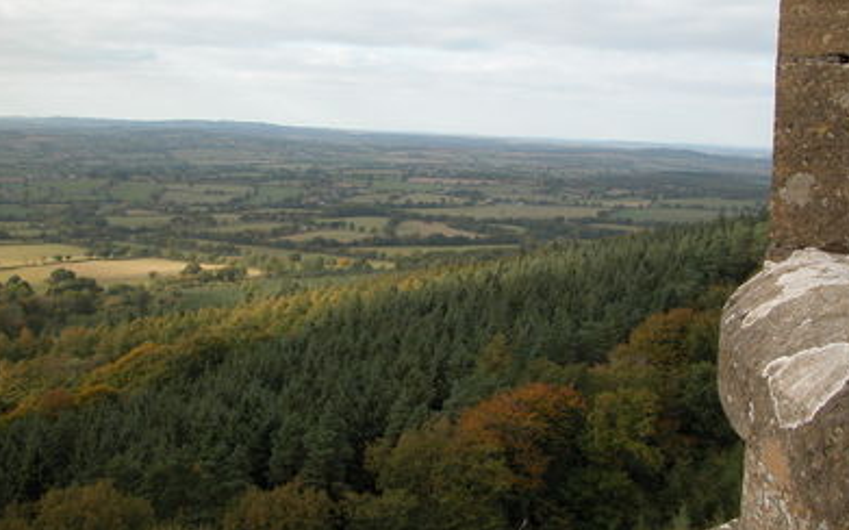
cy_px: 217
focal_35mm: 38
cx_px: 426
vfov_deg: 33.5
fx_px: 879
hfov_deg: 51.6
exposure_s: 1/169
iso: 100
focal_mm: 8.9
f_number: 5
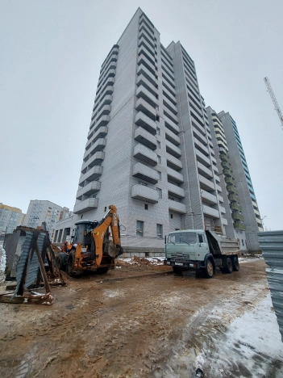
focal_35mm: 13
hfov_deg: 89.9
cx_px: 142
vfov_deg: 106.2
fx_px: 142
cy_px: 189
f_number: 2.2
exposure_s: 1/185
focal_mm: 1.74
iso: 40
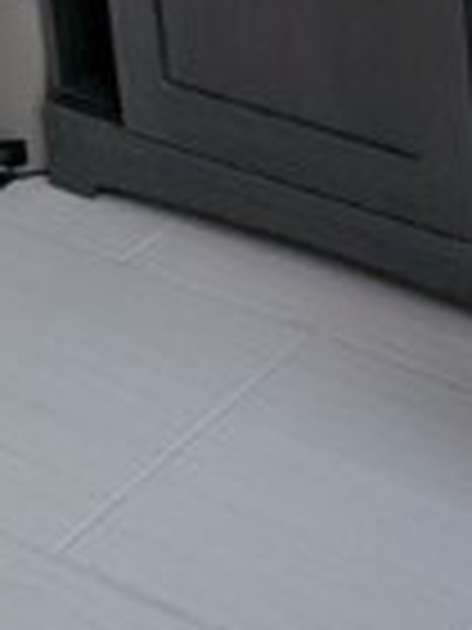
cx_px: 1065
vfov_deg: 16.7
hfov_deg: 13.3
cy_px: -634
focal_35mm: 88
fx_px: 1600
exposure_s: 1/120
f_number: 2.2
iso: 93
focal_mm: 2.35
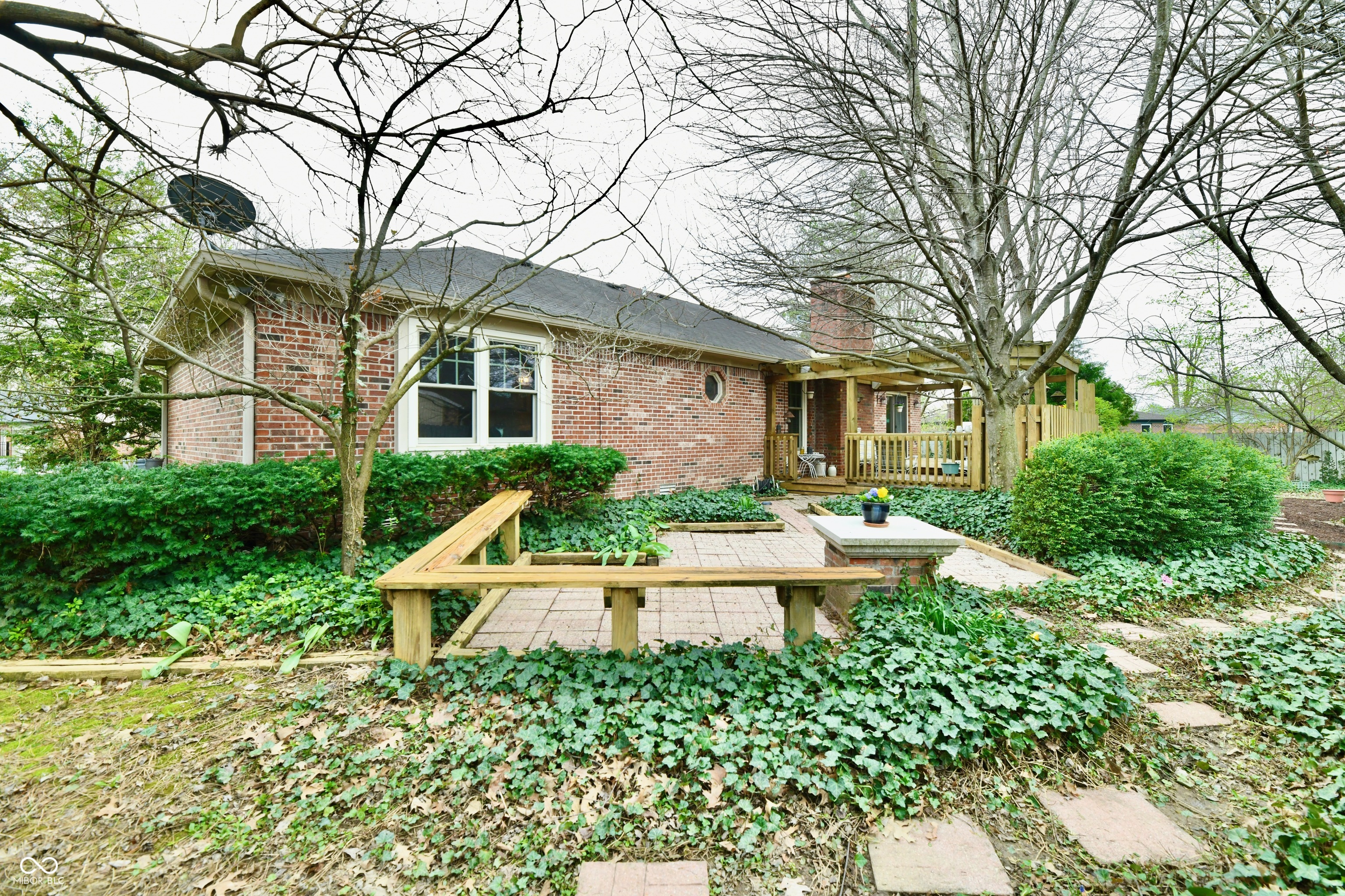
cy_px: 448
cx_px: 672
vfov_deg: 81.2
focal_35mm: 14
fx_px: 523
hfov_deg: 104.3
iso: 640
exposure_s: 1/160
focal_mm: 14
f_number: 6.3
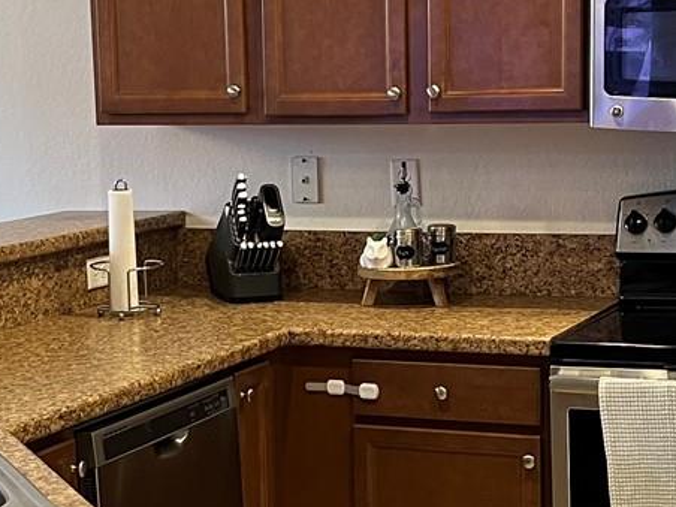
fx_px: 1797
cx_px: 313
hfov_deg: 21.3
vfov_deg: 16.0
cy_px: 359
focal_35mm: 92
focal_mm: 5.7
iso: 200
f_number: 1.5
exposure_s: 1/60
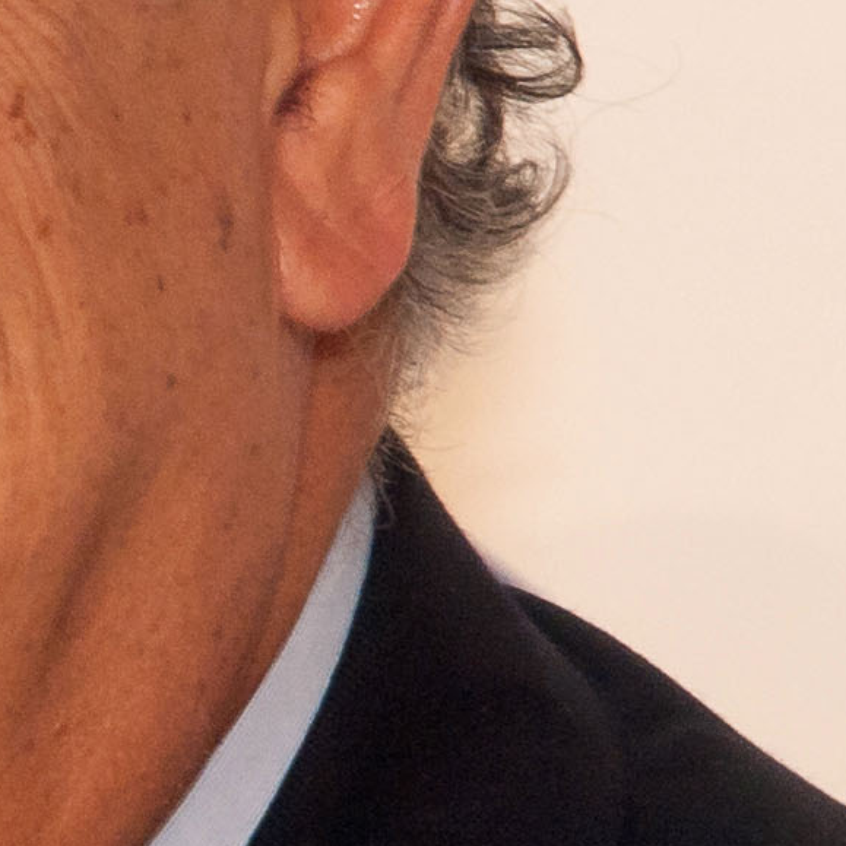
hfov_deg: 2.6
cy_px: 700
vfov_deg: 2.6
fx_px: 18470
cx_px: -698
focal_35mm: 668
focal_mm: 60
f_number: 5
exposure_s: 1/125
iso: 400
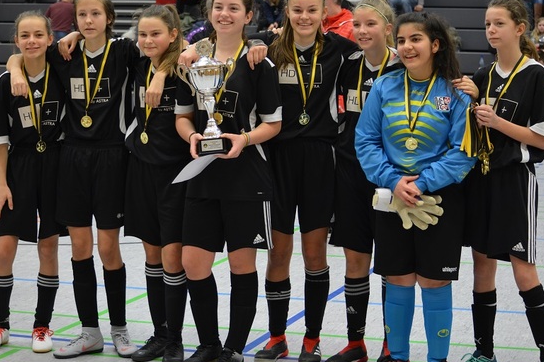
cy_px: 183
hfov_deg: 21.1
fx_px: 1459
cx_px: 268
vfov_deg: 14.1
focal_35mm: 97
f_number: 4.5
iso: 560
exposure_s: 1/60
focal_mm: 55
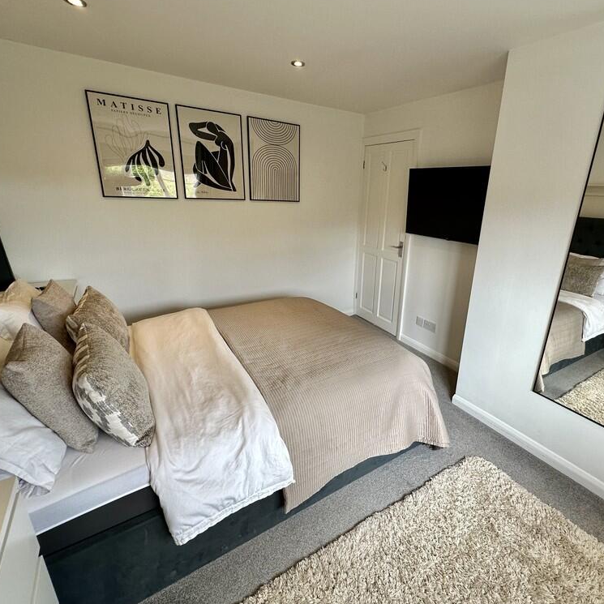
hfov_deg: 83.3
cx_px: 352
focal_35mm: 17
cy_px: 299
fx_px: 336
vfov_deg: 84.0
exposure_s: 1/100
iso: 125
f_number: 2.2
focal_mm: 2.22
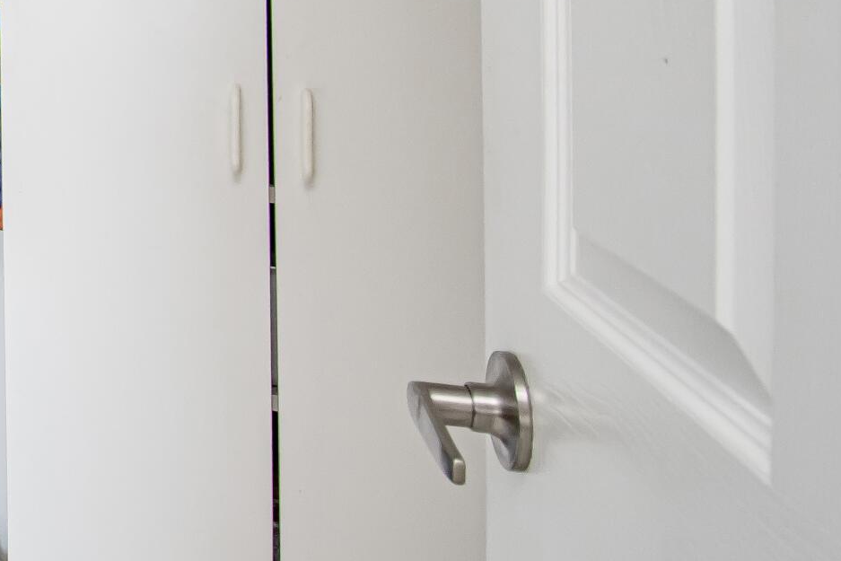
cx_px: -408
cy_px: -92
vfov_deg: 25.5
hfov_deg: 28.1
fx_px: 1121
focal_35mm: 48
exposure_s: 1/100
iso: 800
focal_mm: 10
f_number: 5
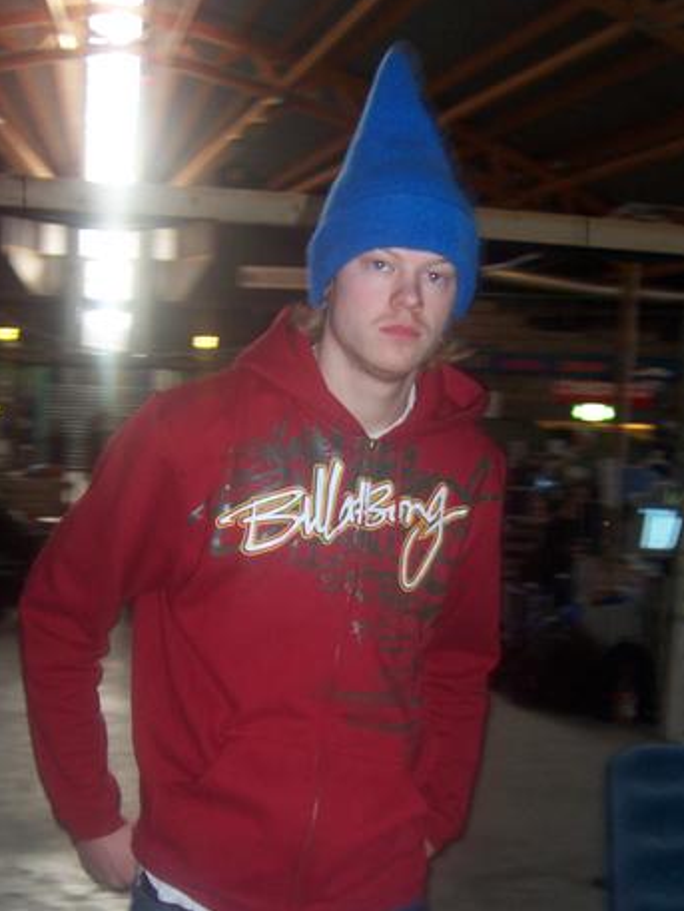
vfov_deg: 38.3
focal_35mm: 49
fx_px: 1290
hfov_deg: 29.7
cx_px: 378
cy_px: 628
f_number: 2.8
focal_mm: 5.6
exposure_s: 1/30
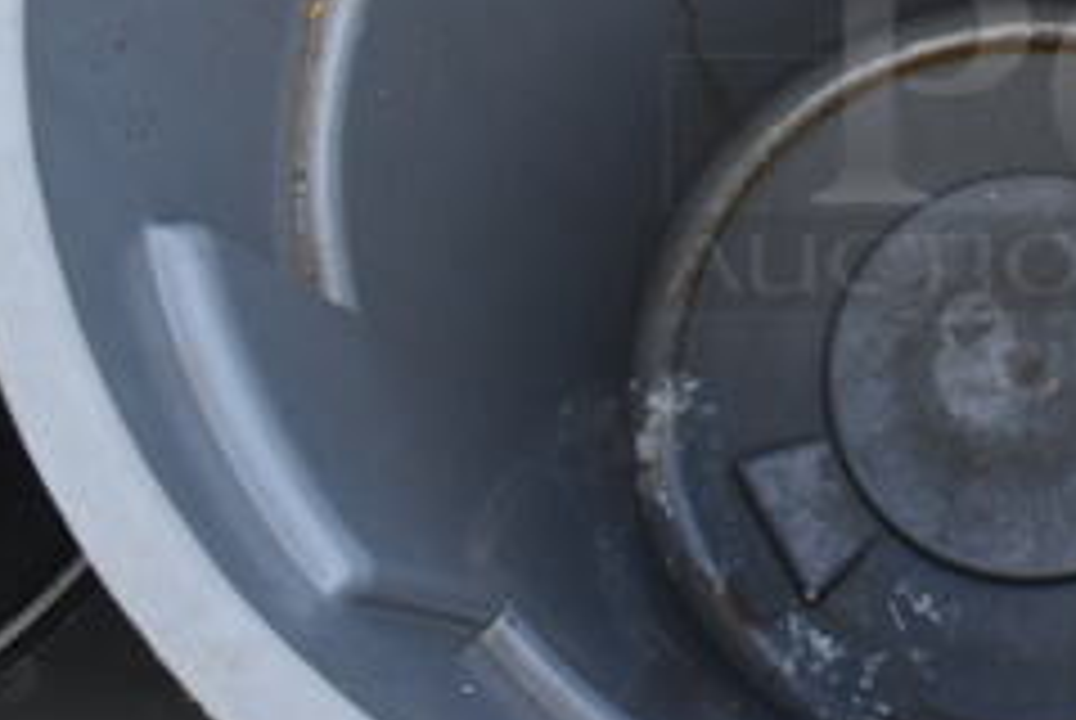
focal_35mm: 69
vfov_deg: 19.4
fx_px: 2065
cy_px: 72
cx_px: 1139
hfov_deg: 27.1
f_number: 5
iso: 100
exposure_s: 1/100
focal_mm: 18
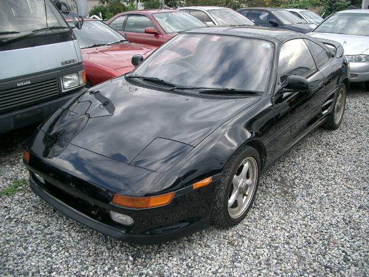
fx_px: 373
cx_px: 184
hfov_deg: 52.6
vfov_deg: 40.7
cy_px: 138
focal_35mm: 35
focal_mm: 5.8
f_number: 2.6
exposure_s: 1/160
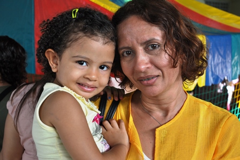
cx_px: 120
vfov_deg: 23.7
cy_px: 80
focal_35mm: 57
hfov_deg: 35.1
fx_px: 380
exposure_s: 1/125
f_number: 5.6
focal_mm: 38
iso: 320
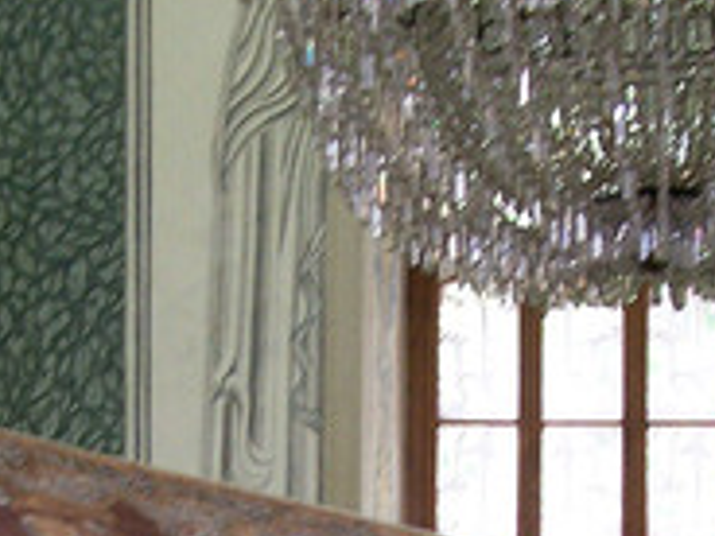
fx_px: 2726
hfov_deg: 14.9
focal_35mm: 132
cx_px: 369
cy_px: 719
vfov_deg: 10.9
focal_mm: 6.3
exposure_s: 1/8
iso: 140
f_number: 2.8
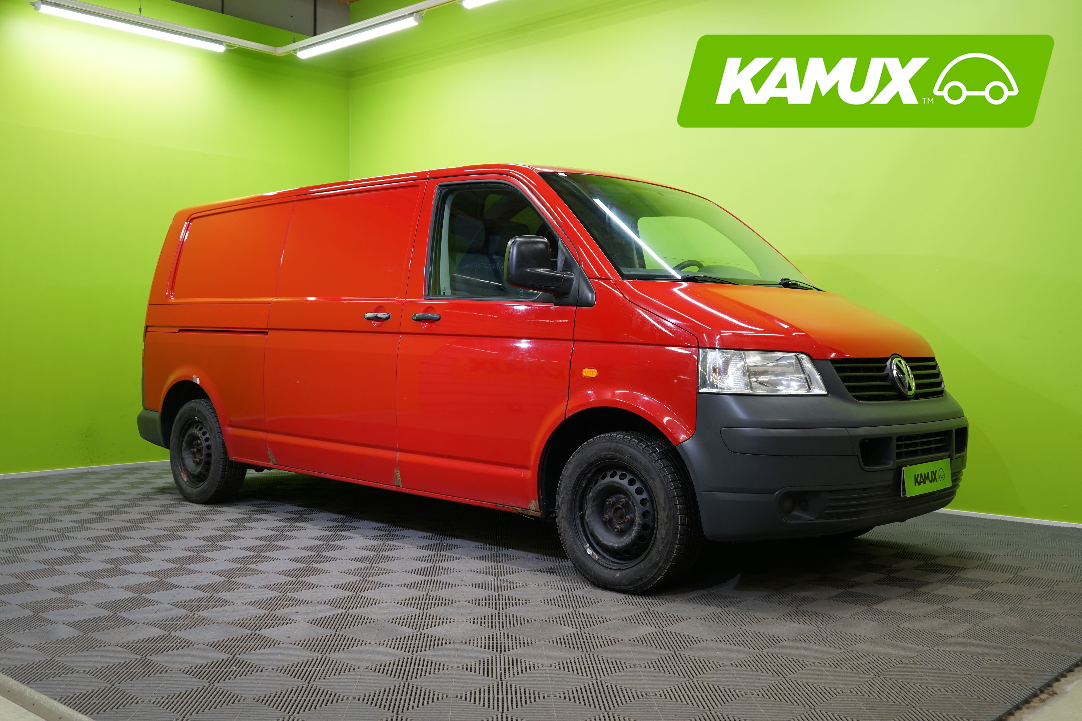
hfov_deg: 54.4
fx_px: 1052
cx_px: 541
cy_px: 360
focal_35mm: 35
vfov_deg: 37.9
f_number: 5
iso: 500
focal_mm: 35
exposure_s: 1/30
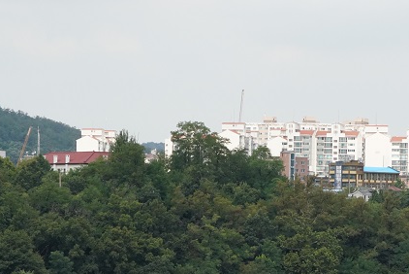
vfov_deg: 7.2
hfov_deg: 10.7
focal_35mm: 191
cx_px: 312
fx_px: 2171
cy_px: 304
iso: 2500
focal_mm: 78
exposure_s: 1/2000
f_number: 10
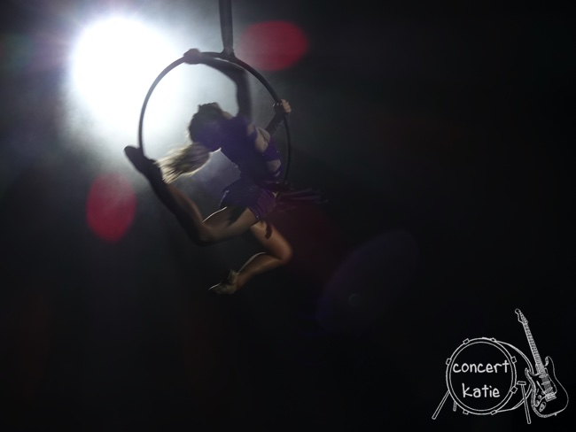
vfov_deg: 14.5
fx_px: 1698
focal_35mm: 102
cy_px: 216
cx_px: 288
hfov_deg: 19.3
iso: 100
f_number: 5
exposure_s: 1/125
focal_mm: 16.13
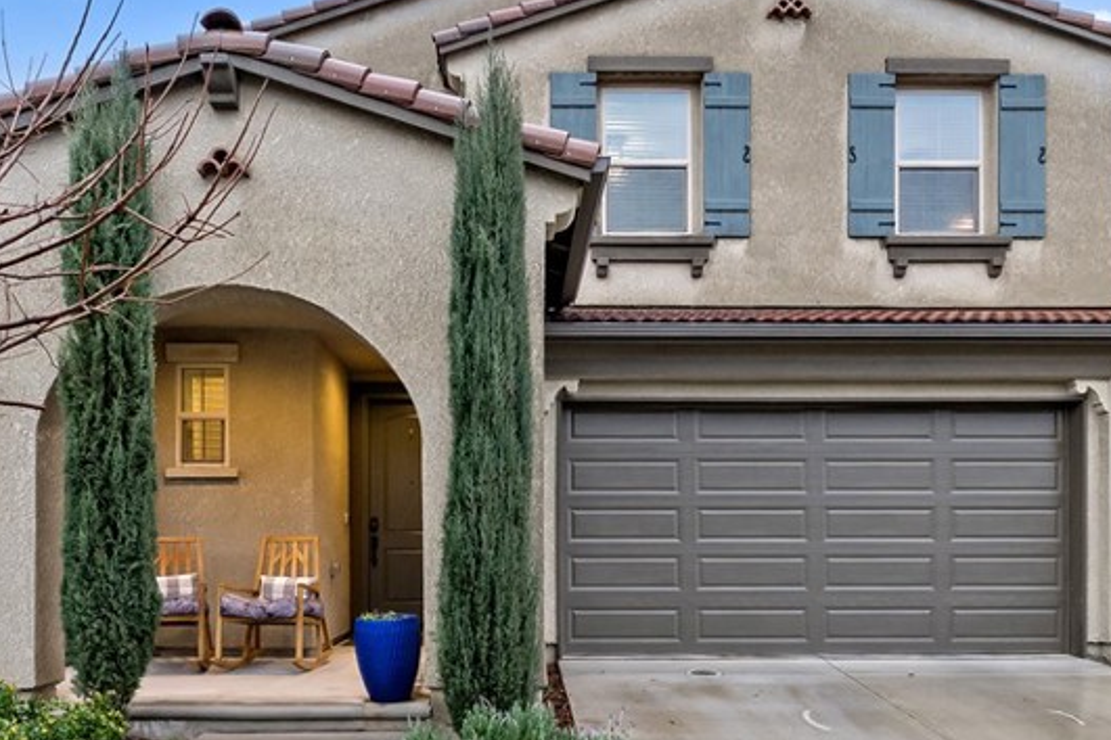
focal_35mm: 27
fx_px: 833
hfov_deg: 67.3
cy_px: 352
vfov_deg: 47.9
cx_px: 521
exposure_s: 1/60
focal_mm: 14
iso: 500
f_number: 4
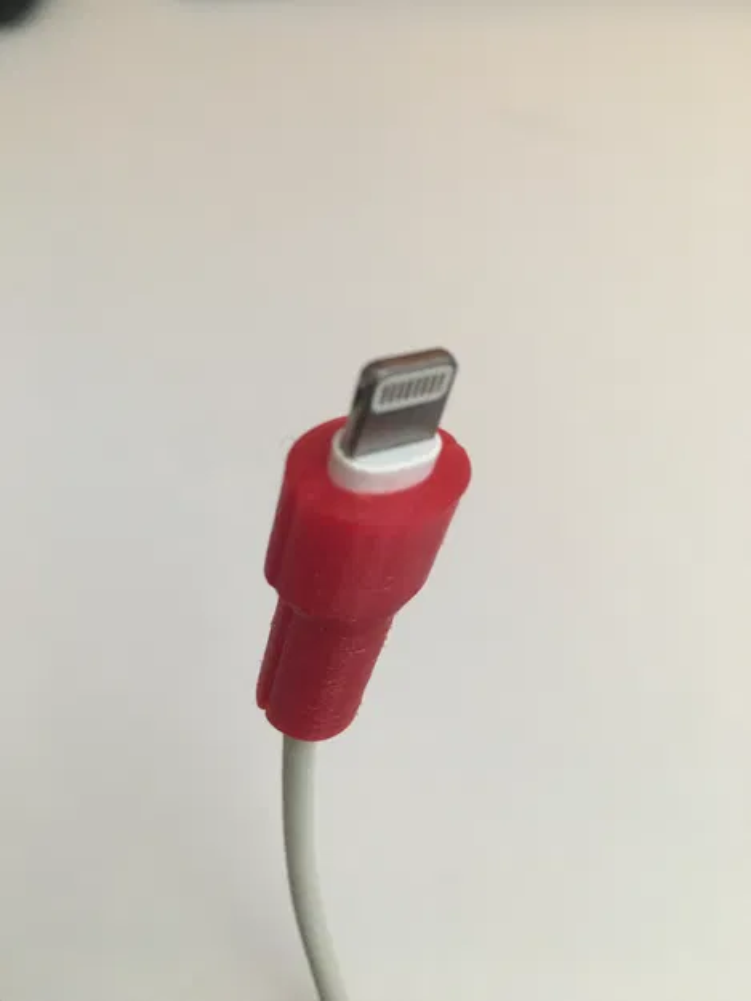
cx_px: 376
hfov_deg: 48.2
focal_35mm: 29
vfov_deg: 61.7
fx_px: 839
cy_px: 500
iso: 64
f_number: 2.2
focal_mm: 4.15
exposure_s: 1/17
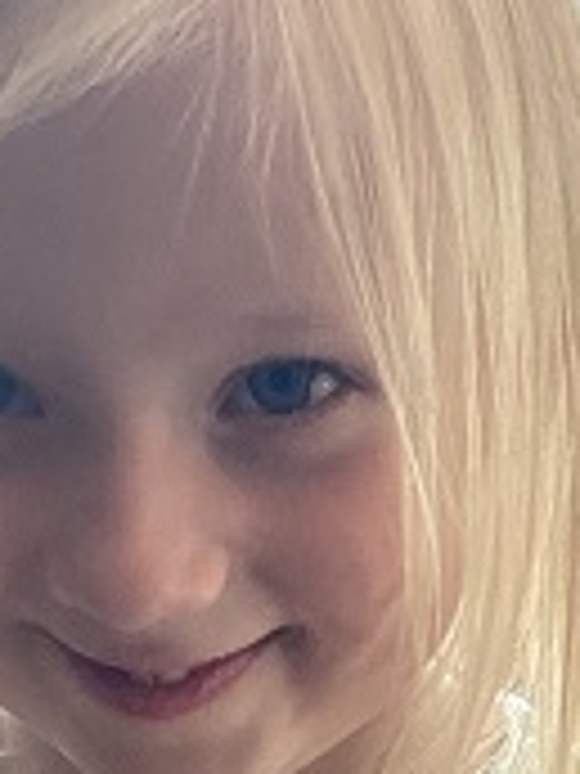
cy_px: 1346
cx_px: 373
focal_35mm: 120
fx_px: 2681
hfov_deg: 12.3
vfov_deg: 14.6
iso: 80
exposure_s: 1/60
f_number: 2.4
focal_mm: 3.3
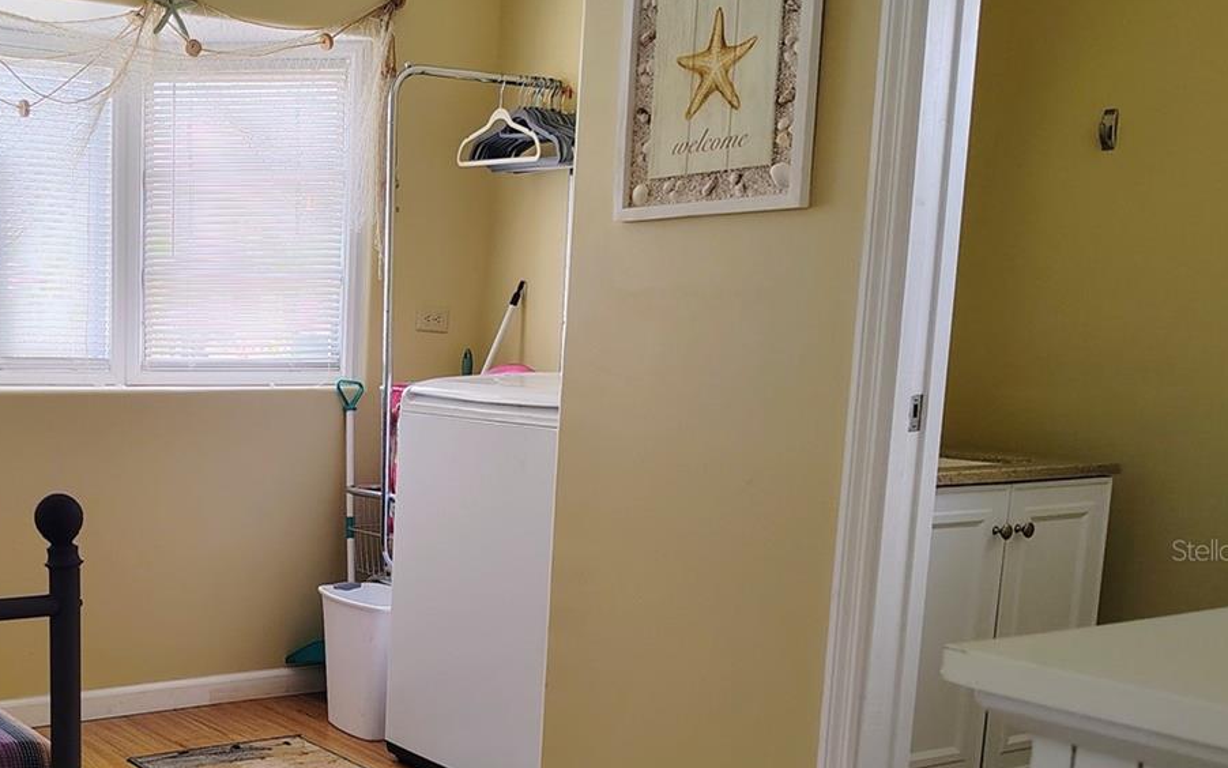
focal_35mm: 45
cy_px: 550
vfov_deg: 28.3
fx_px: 1506
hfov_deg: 42.0
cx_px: 215
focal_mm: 5.56
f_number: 1.8
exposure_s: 1/120
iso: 1109
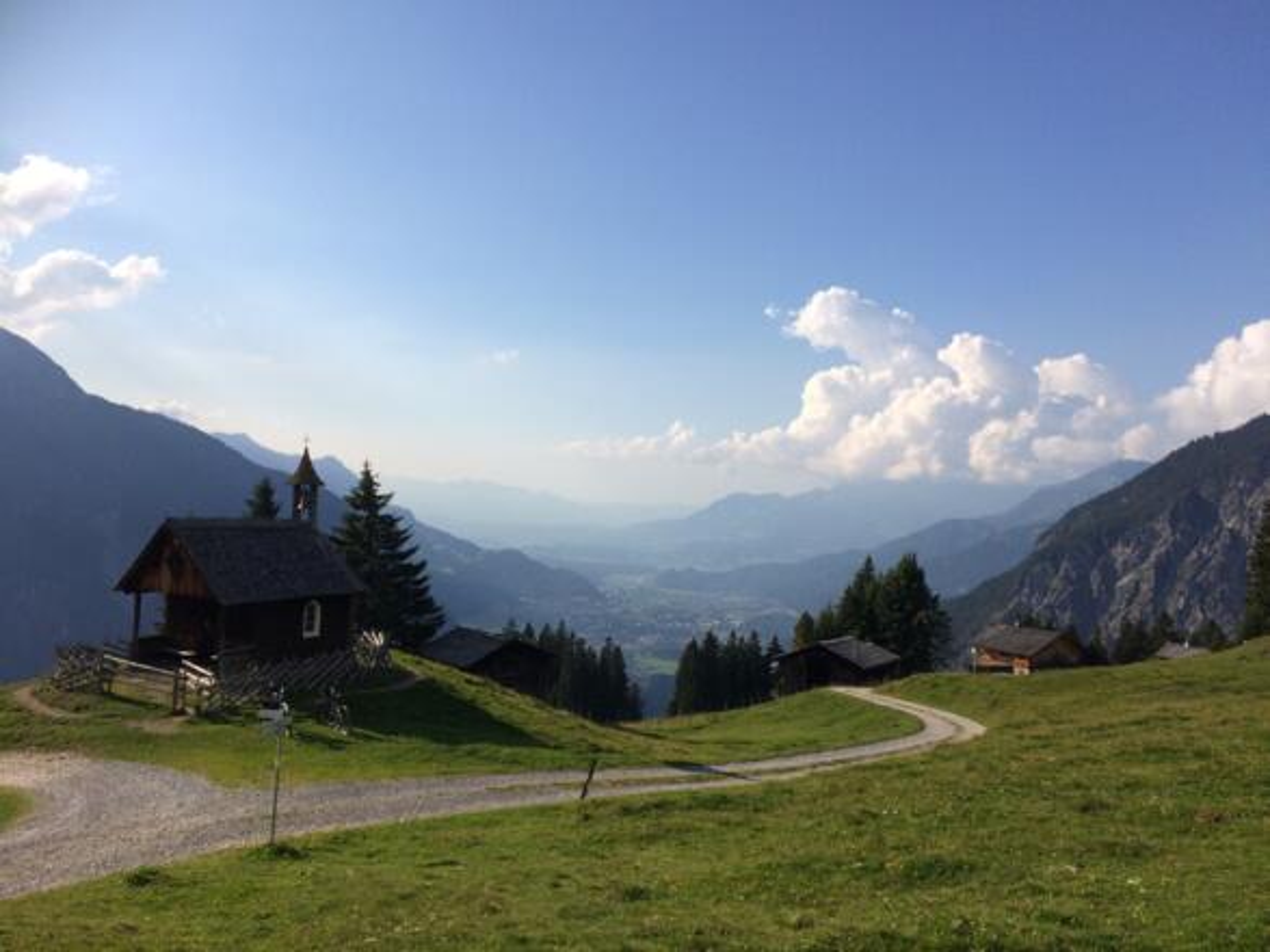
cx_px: 635
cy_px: 476
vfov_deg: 48.2
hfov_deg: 61.7
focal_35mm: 29
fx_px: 1064
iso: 32
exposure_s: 1/3425
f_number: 2.2
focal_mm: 4.15
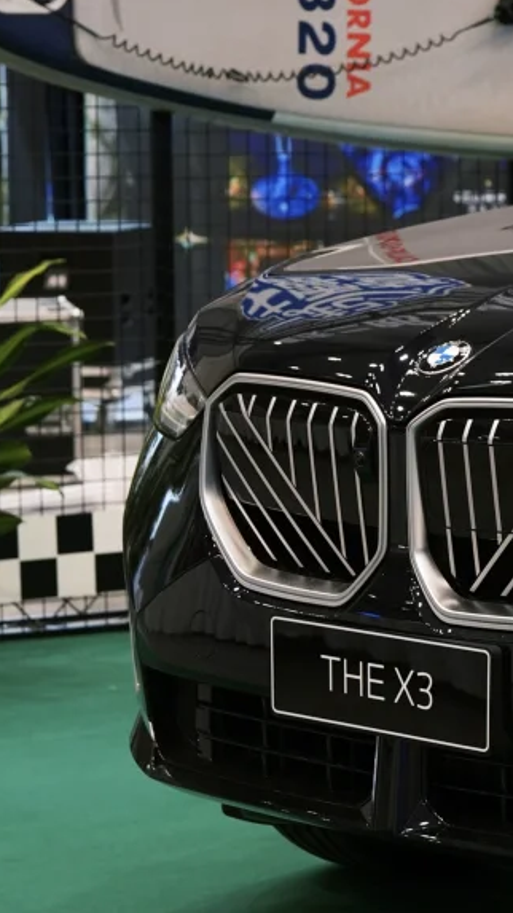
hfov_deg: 8.0
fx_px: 3582
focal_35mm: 148
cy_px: 357
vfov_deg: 14.5
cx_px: 793
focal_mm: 50
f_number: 3.5
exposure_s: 1/50
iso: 800
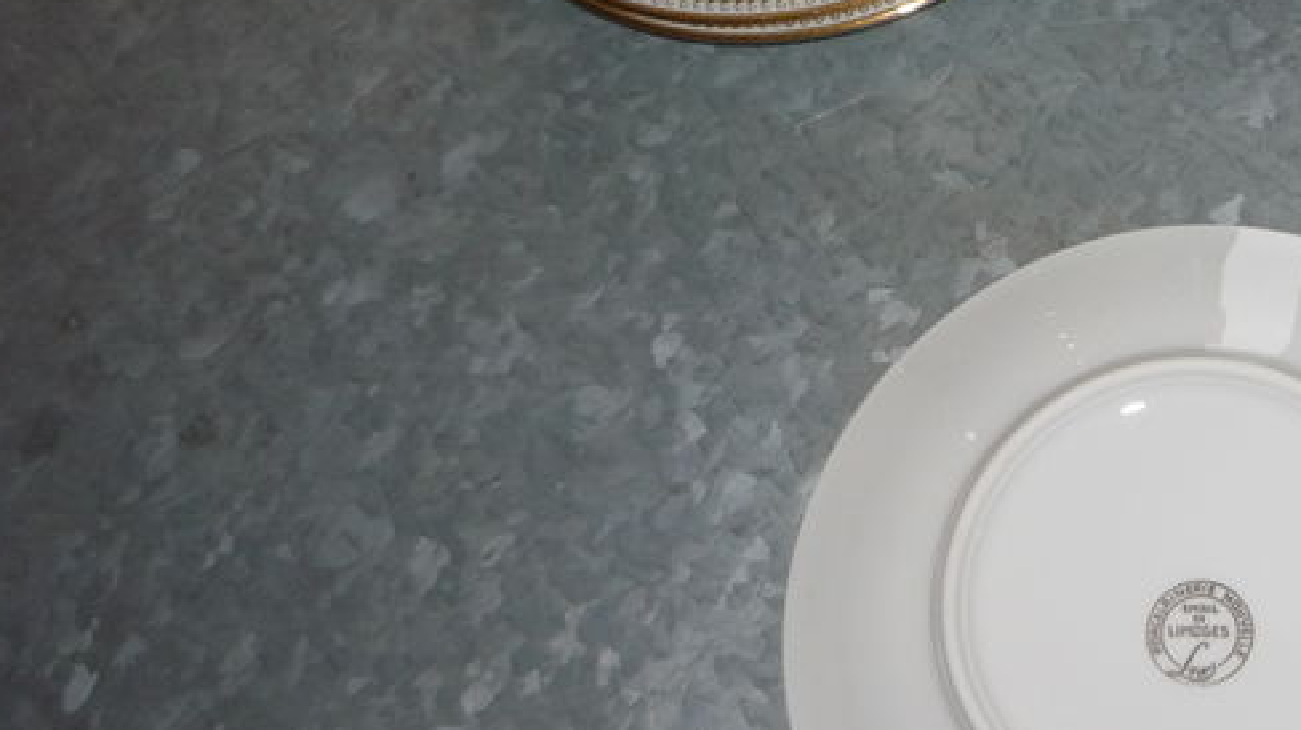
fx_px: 2310
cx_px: 1258
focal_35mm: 67
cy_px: 213
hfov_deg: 29.6
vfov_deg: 17.9
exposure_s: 1/30
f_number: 3.3
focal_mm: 5.2
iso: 100
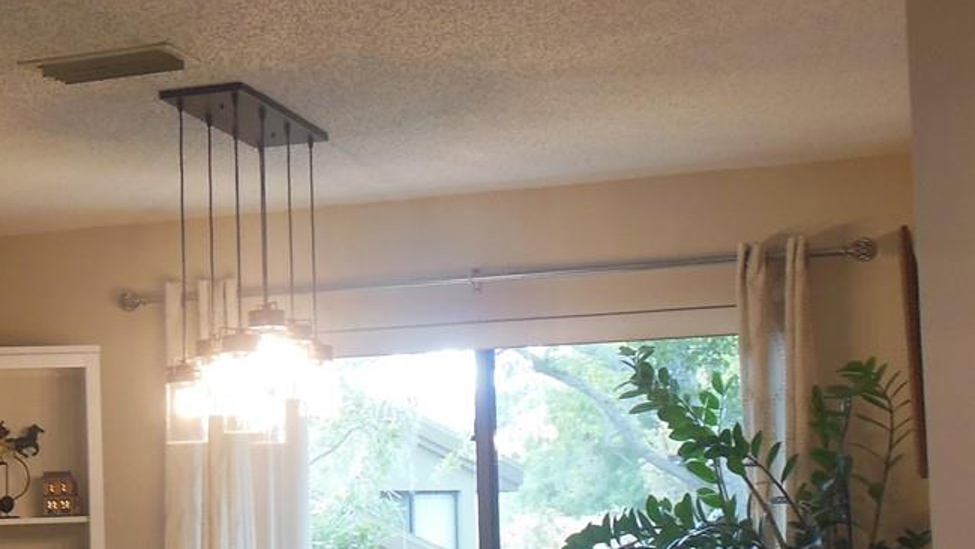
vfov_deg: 17.9
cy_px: 406
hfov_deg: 30.3
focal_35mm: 67
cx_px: 140
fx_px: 1733
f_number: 3.2
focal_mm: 4.5
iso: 160
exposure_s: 1/30
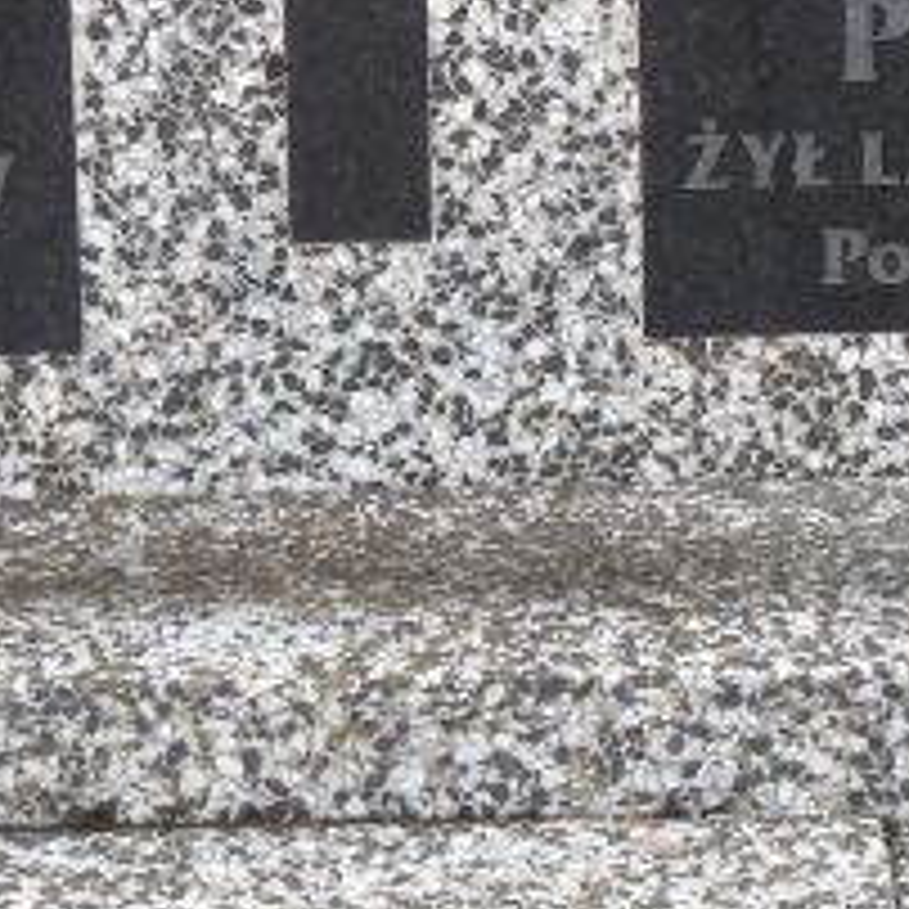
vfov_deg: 6.9
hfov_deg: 6.9
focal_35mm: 252
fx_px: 7487
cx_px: 333
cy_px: -50
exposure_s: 1/100
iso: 80
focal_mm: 14.7
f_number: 4.3
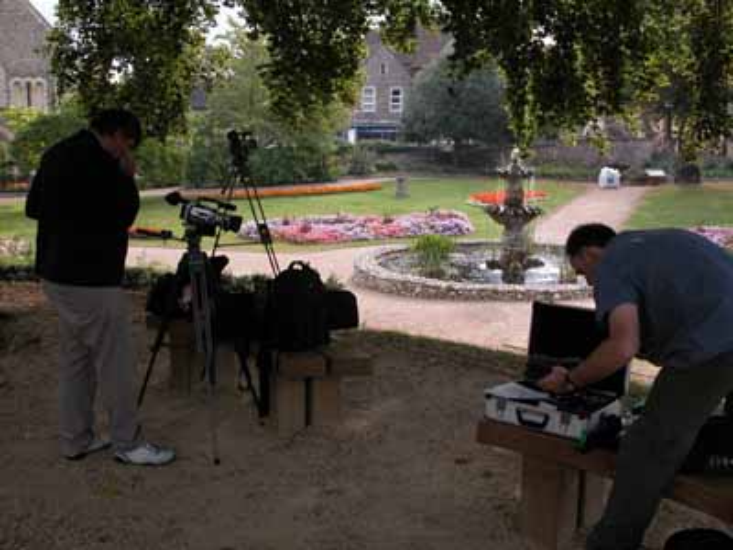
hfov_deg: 42.1
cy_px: 275
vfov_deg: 32.2
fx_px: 953
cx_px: 366
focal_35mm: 45
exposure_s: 1/135
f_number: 4.2
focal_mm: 11.6
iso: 100
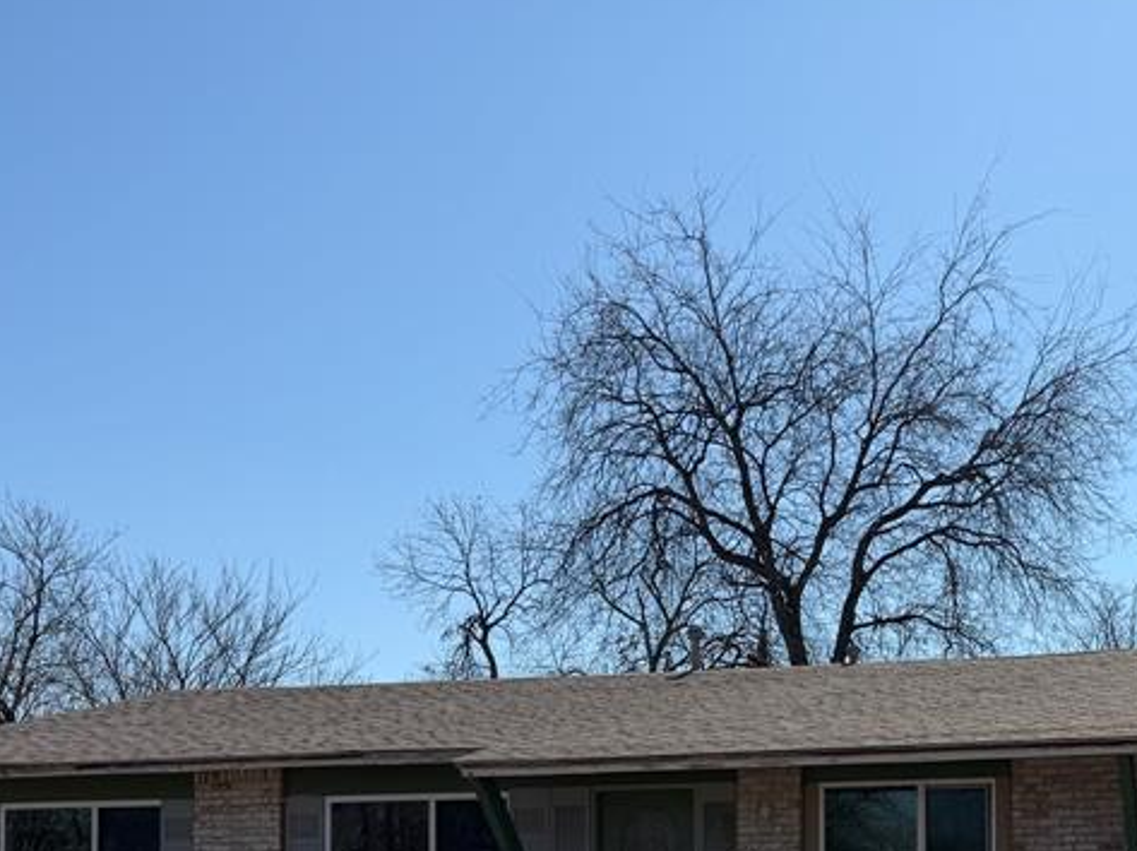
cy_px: 904
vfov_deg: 26.1
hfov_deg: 35.4
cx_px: 937
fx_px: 1707
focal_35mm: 52
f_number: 1.78
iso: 80
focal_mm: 6.76
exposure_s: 1/7353
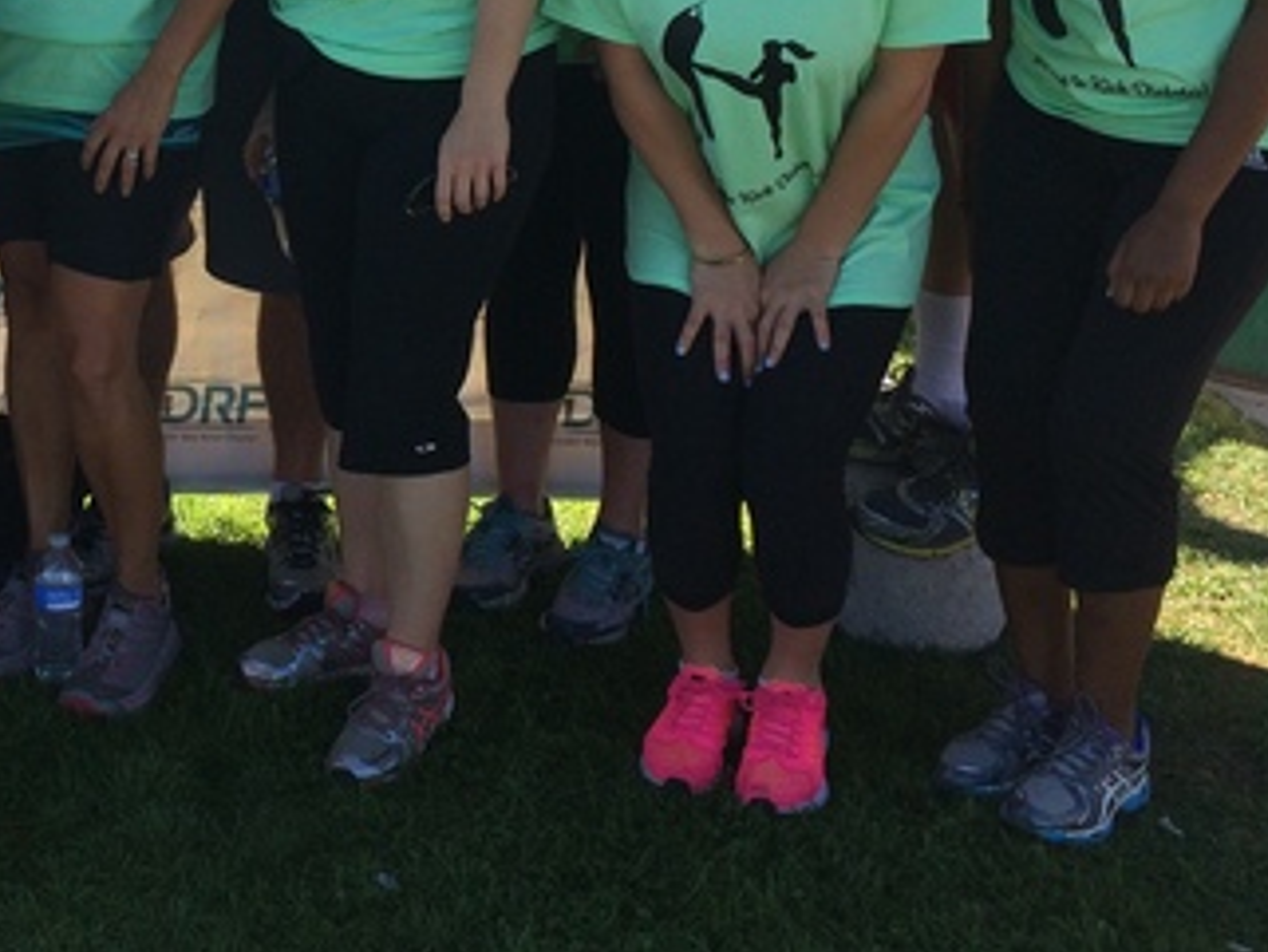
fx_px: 2382
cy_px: 67
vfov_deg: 22.0
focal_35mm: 65
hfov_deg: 28.6
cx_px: 115
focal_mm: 4.15
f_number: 2.2
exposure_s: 1/789
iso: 32
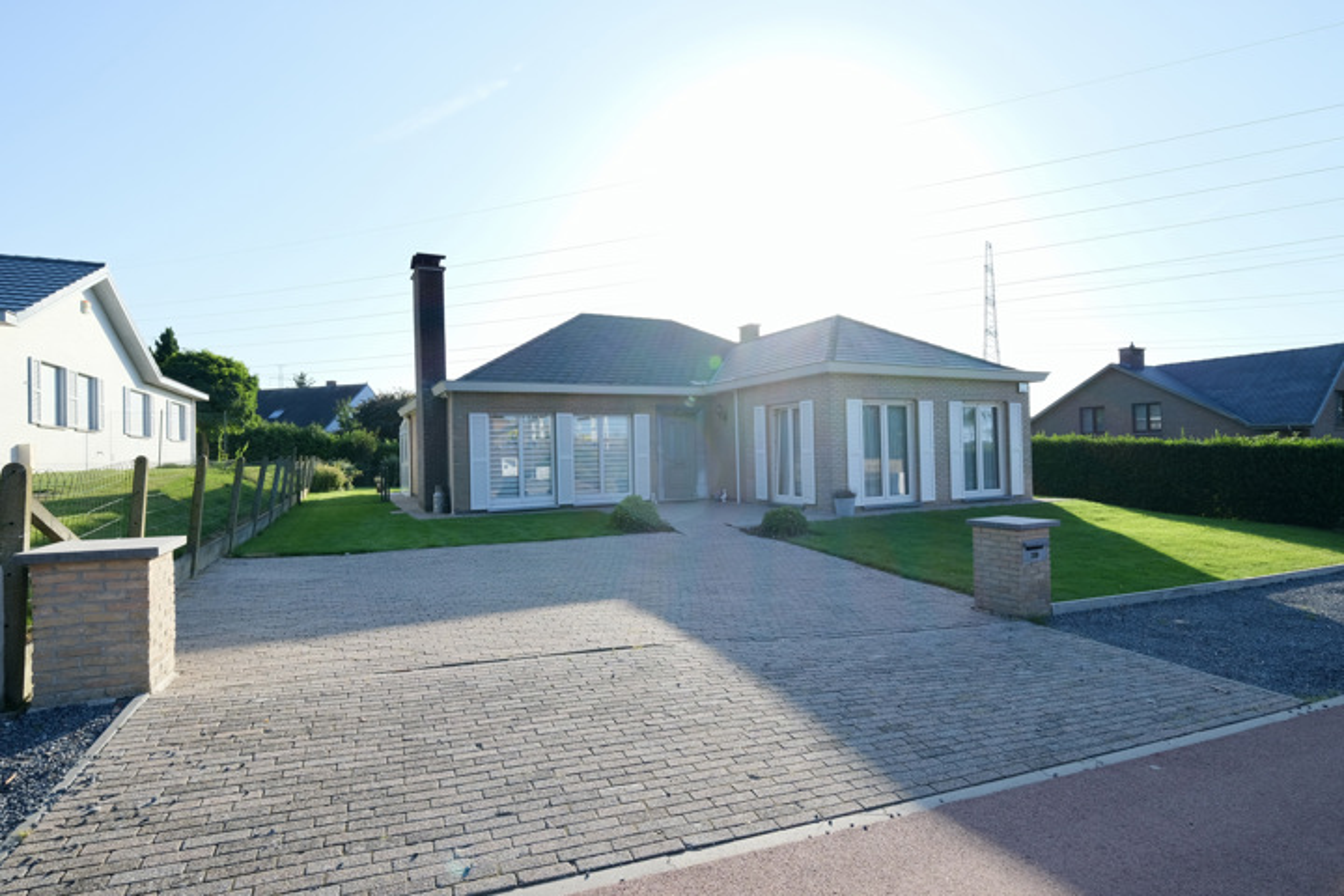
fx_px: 635
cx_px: 672
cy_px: 448
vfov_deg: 70.4
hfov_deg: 93.3
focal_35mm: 17
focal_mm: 11
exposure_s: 1/220
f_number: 8
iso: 320
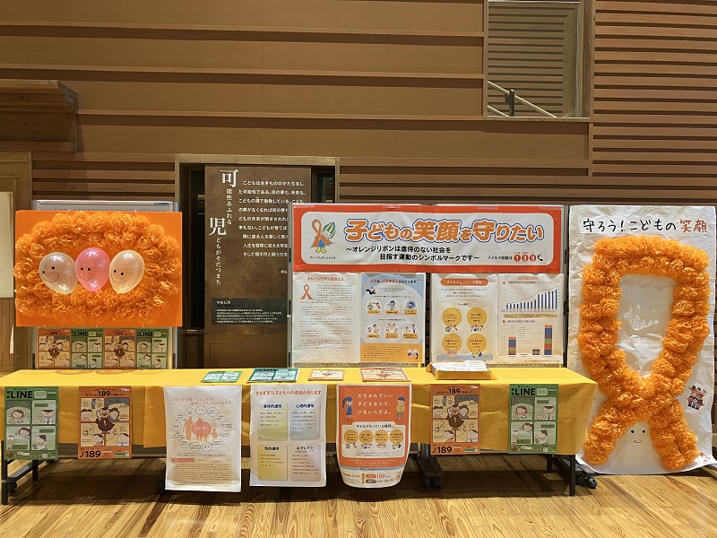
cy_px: 269
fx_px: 580
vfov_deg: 49.7
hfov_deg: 63.4
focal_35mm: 28
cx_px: 358
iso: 160
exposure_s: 1/60
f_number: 1.8
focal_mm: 3.99
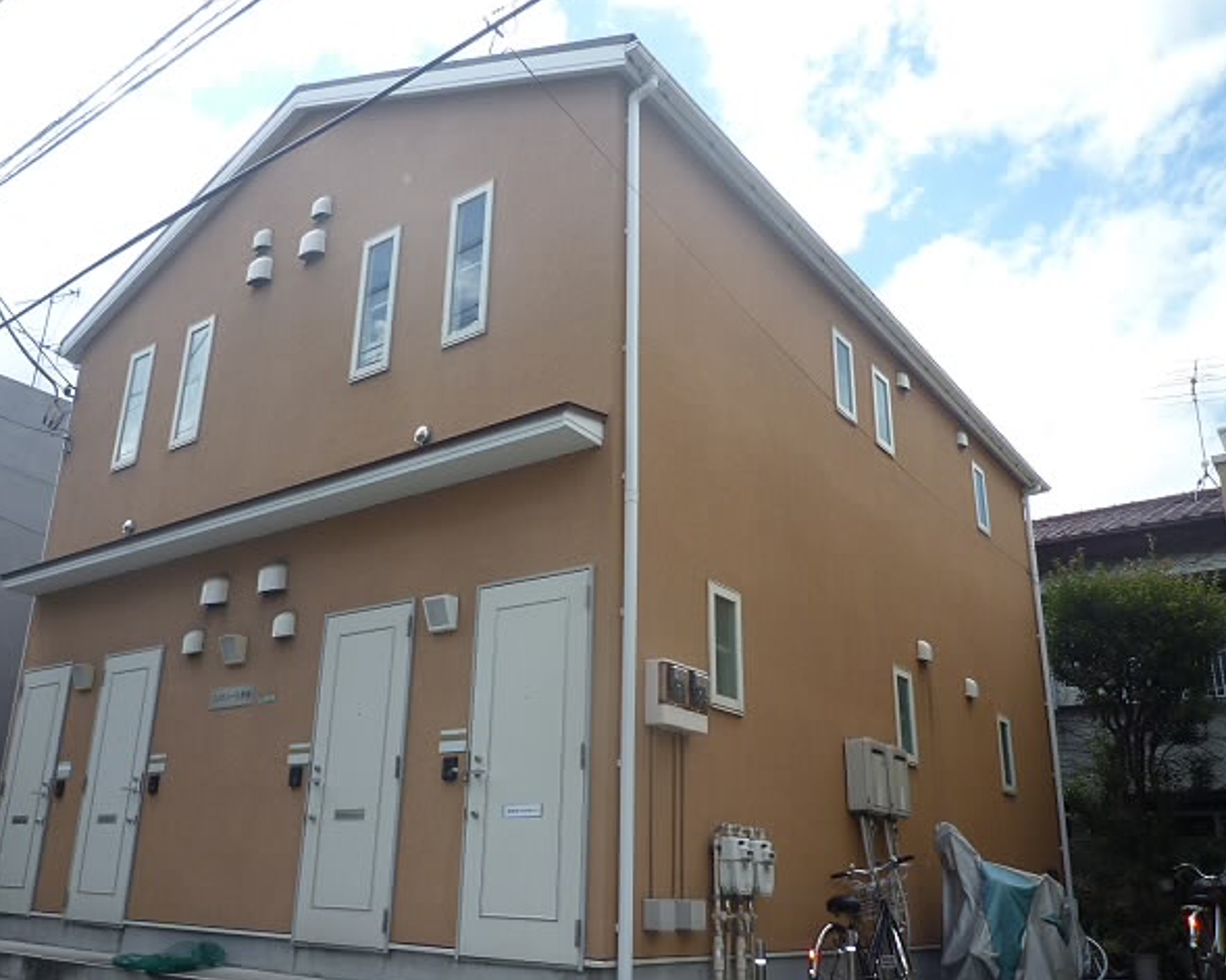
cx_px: 554
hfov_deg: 60.3
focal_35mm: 29
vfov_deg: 49.9
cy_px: 534
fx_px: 1052
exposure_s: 1/640
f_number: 3.2
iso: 100
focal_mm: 4.4
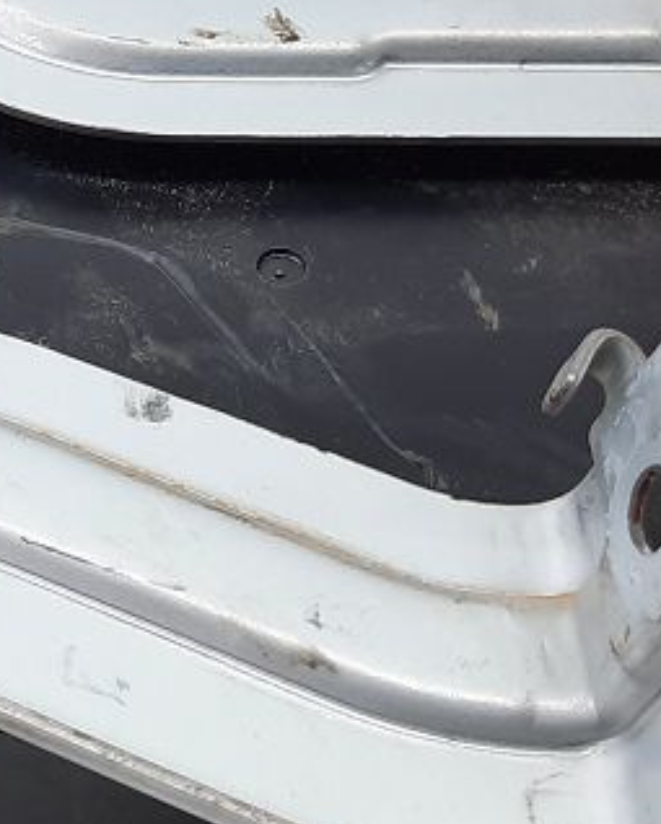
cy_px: 101
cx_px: -303
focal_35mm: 92
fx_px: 2247
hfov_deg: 15.5
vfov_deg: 20.4
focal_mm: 4.6
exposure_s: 1/50
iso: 80
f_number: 2
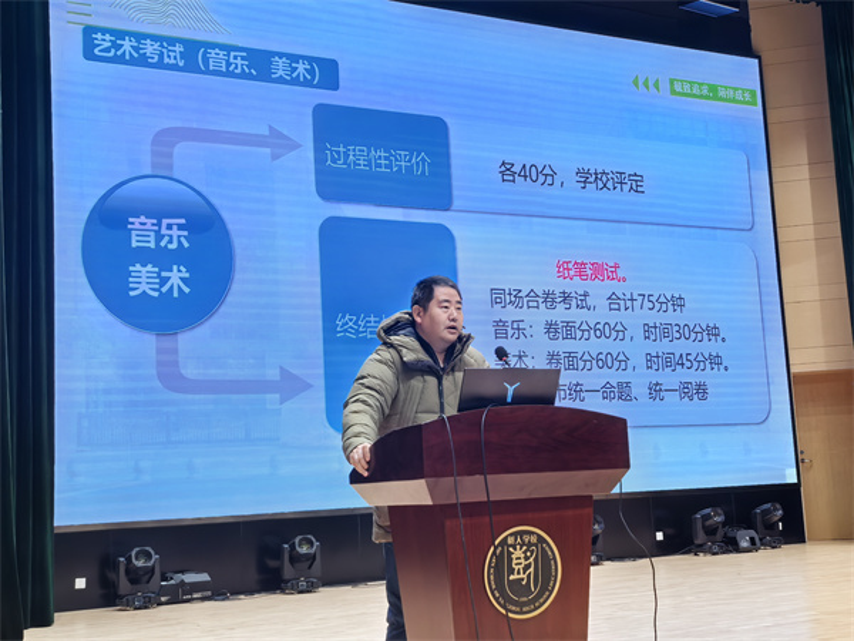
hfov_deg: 41.2
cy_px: 320
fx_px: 1135
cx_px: 427
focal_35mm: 46
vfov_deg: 31.5
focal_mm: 5.75
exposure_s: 1/120
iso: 250
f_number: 4
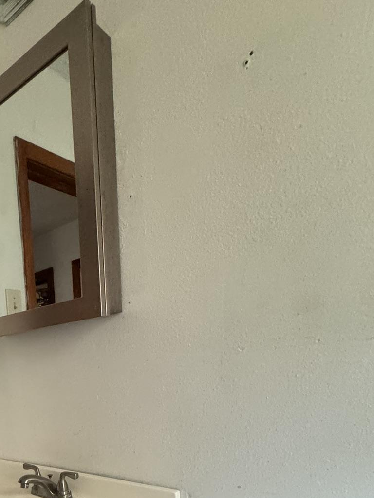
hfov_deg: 44.6
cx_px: 27
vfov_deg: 55.6
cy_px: 442
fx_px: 403
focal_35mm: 28
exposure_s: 1/60
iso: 640
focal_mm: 2.22
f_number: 2.2
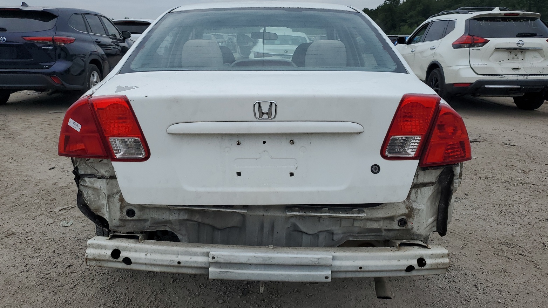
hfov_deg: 66.1
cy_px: 139
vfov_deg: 40.1
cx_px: 269
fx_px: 421
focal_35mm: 29
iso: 50
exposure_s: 1/5000
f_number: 1.5
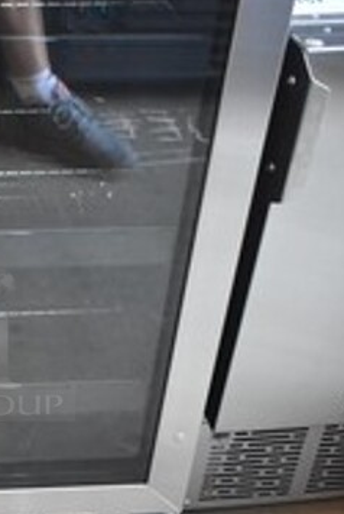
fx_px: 1099
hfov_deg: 16.9
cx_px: -85
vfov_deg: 26.1
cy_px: 345
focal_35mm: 77
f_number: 3.5
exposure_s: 1/125
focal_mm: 20
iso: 3200
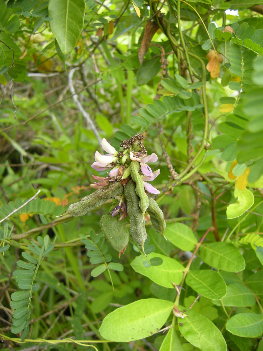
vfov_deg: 52.6
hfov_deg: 40.7
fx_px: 355
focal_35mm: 35
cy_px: 176
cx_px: 132
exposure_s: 1/66
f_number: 3
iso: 64
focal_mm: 7.5
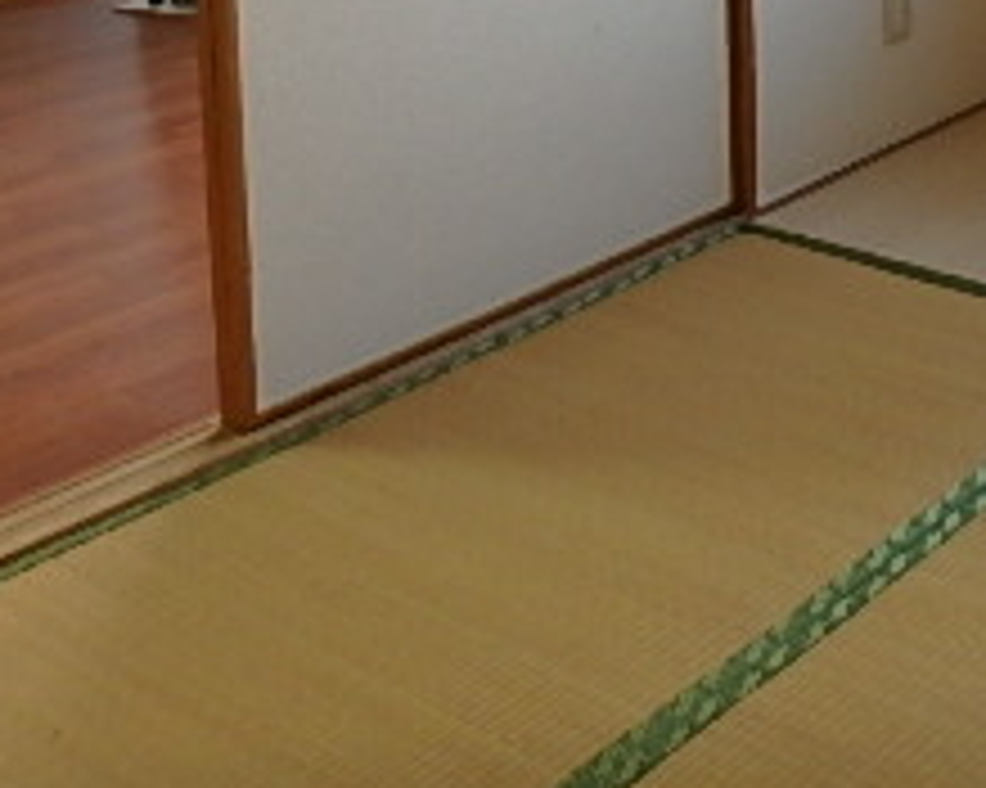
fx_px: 1750
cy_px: -207
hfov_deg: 28.8
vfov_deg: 22.9
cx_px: 1063
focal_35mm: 60
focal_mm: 3.7
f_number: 3.5
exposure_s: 1/40
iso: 200
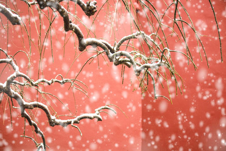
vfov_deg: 17.1
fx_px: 502
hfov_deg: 25.4
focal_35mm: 80
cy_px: 76
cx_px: 113
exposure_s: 1/125
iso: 100
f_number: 4.5
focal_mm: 80
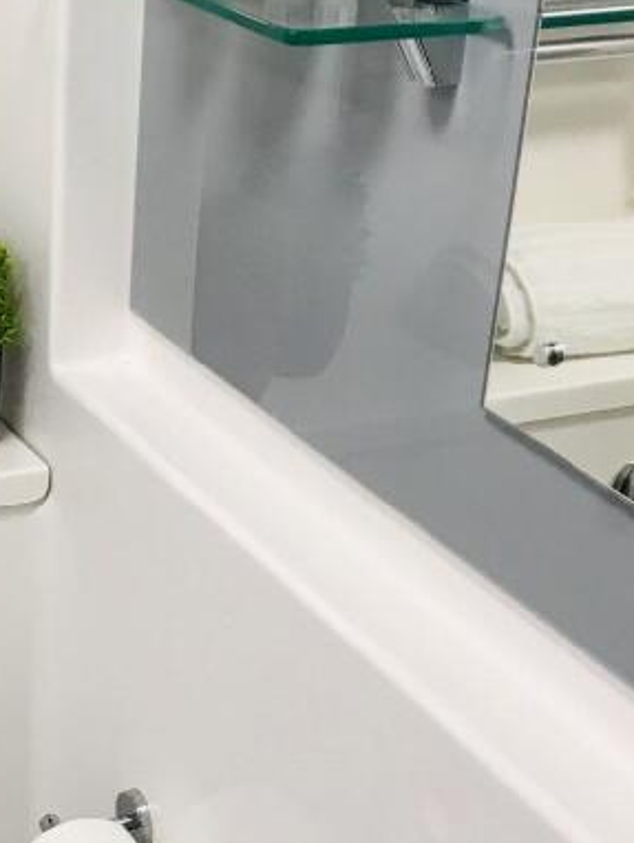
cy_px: 647
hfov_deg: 19.1
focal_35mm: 75
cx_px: 7
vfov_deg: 25.6
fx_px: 1829
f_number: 1.8
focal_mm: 3.99
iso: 32
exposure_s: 1/25
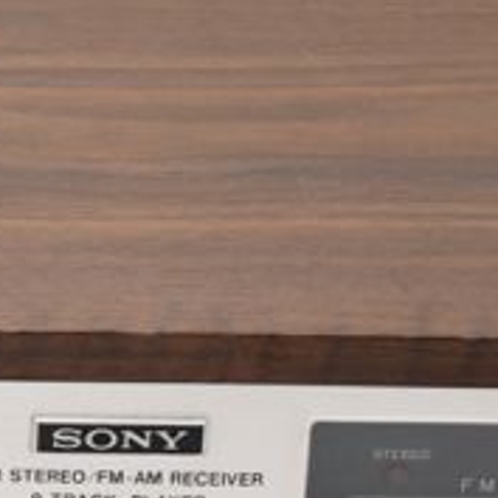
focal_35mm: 254
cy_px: 553
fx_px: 4127
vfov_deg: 6.9
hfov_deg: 6.8
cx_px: -222
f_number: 5.6
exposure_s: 1/125
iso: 1600
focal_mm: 55
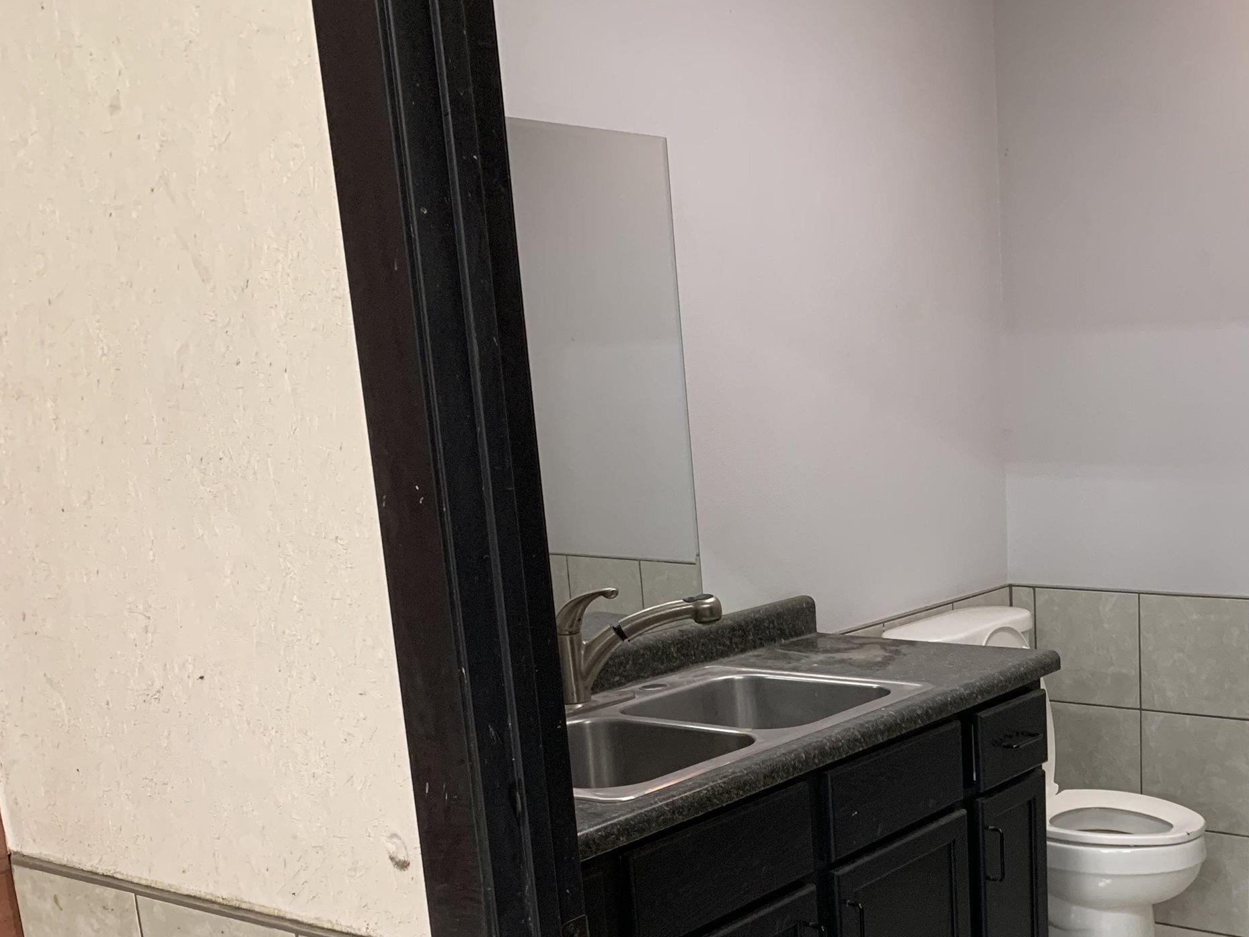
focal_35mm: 43
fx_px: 1552
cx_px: 1011
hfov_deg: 41.8
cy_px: 740
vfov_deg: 32.7
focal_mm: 4.25
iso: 160
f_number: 1.8
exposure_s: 1/60
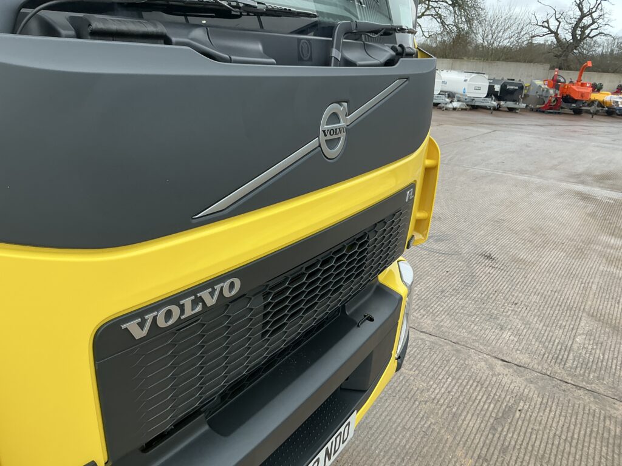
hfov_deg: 63.4
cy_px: 233
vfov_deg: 49.7
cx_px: 311
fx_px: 503
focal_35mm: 28
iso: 25
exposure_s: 1/122
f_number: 1.8
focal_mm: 3
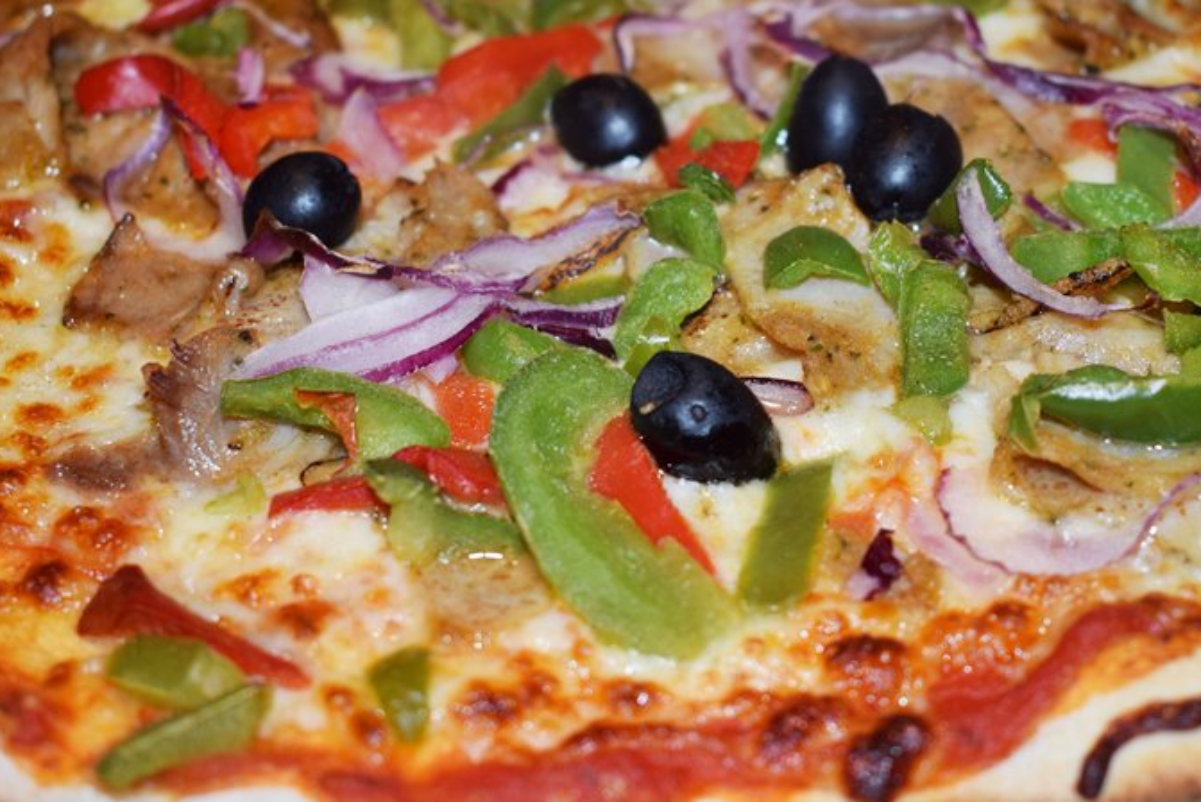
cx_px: 678
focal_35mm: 62
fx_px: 2061
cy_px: 311
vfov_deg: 22.0
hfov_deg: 32.4
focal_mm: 27
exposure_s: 1/60
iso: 220
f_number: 4
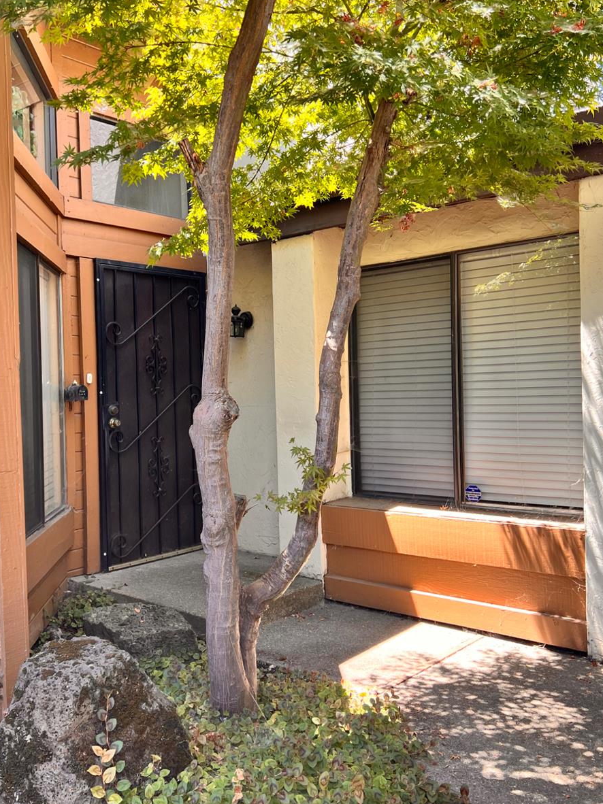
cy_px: 391
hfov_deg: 42.9
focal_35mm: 33
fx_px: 767
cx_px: 266
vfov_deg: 55.4
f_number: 1.5
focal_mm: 5.7
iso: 40
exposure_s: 1/190
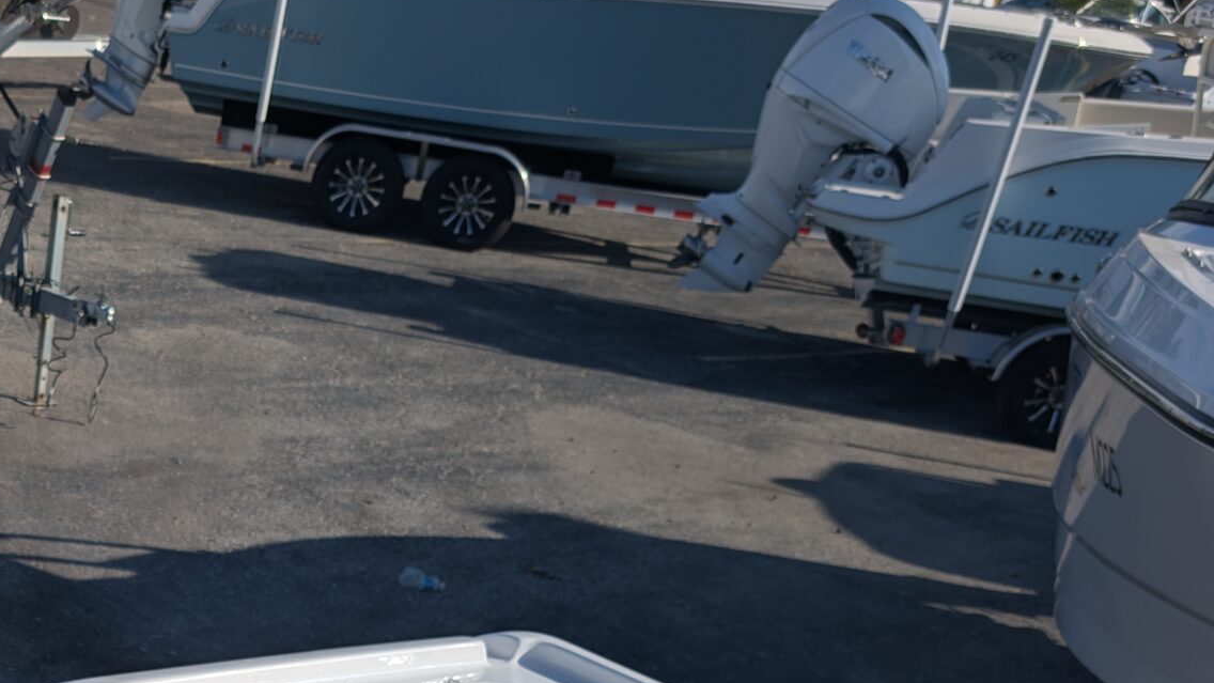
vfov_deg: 18.3
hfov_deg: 32.4
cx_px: -17
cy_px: 998
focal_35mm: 59
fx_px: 1899
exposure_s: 1/2232
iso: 21
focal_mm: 6.9
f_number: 1.68
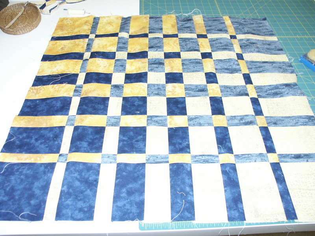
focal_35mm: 29
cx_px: 158
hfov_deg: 61.7
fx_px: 264
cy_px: 118
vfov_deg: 48.2
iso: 200
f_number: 2.8
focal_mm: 7.59
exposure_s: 1/125
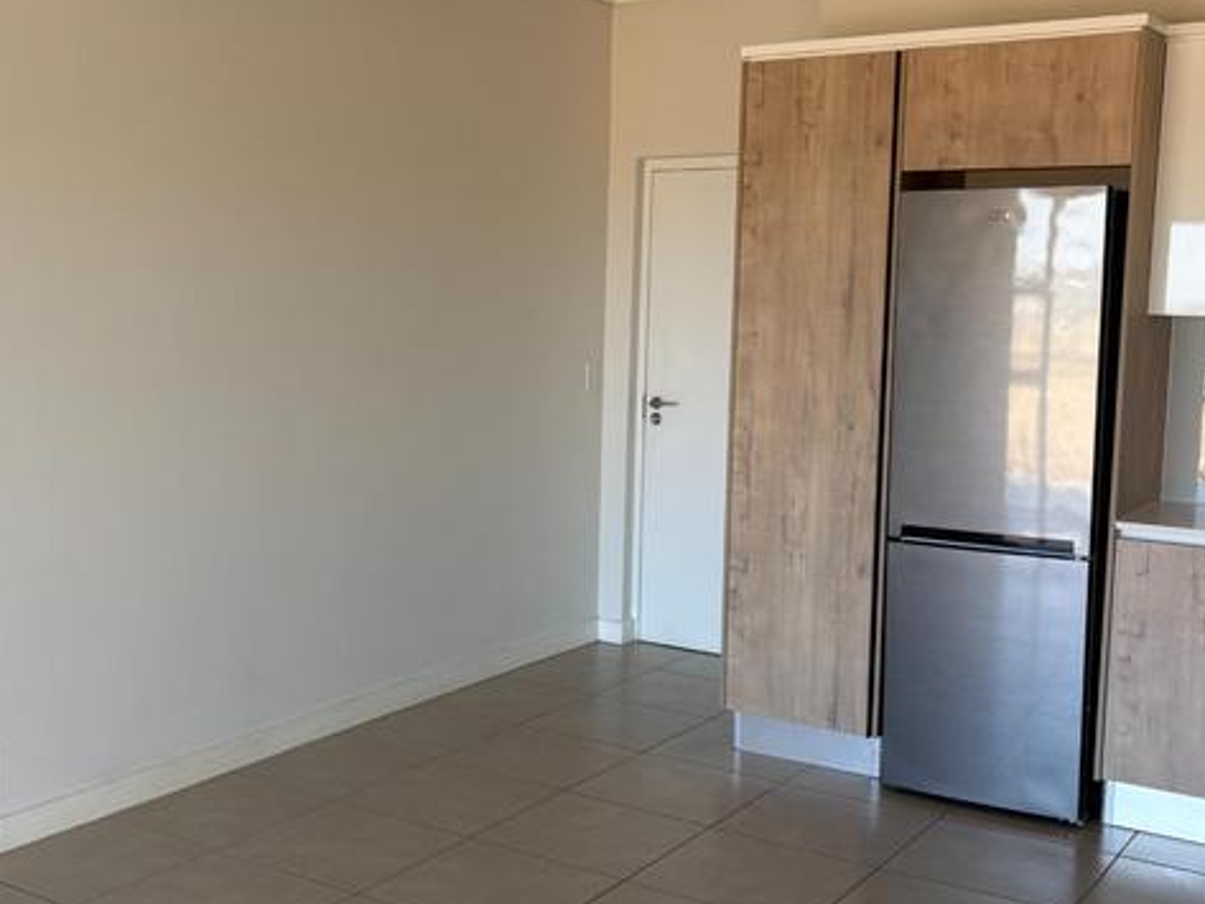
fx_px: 1532
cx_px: 479
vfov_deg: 32.9
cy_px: 461
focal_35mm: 44
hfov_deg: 42.7
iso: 32
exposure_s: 1/121
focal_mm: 5.96
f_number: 1.6
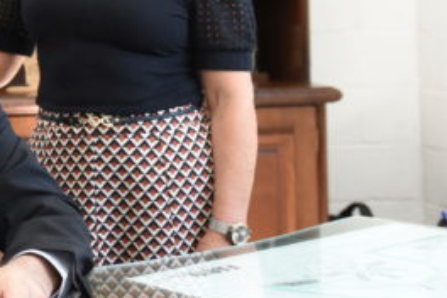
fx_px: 1279
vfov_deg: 13.1
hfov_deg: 18.0
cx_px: -188
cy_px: -12
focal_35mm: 103
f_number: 4
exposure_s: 1/160
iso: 1600
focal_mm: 34
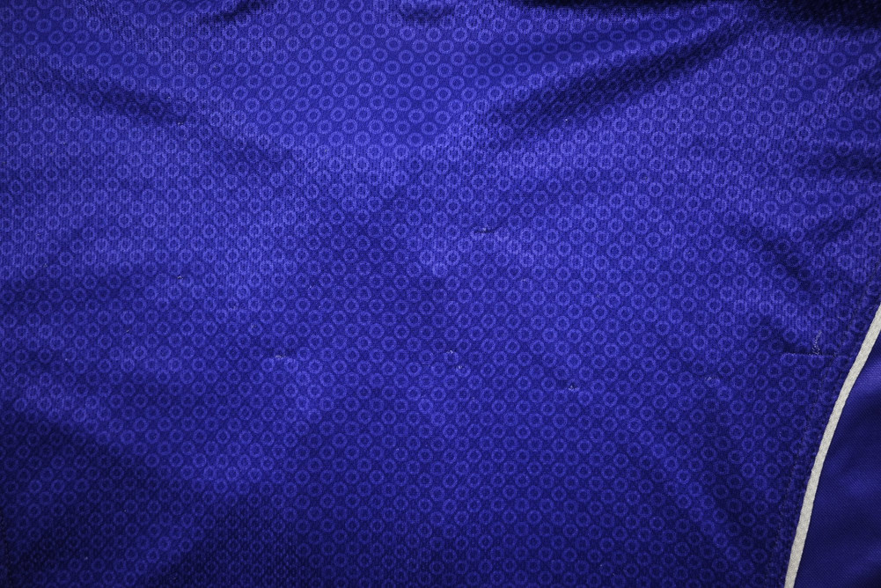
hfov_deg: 73.7
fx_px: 587
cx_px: 440
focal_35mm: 24
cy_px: 294
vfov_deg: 53.2
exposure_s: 1/125
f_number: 4
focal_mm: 24
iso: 200
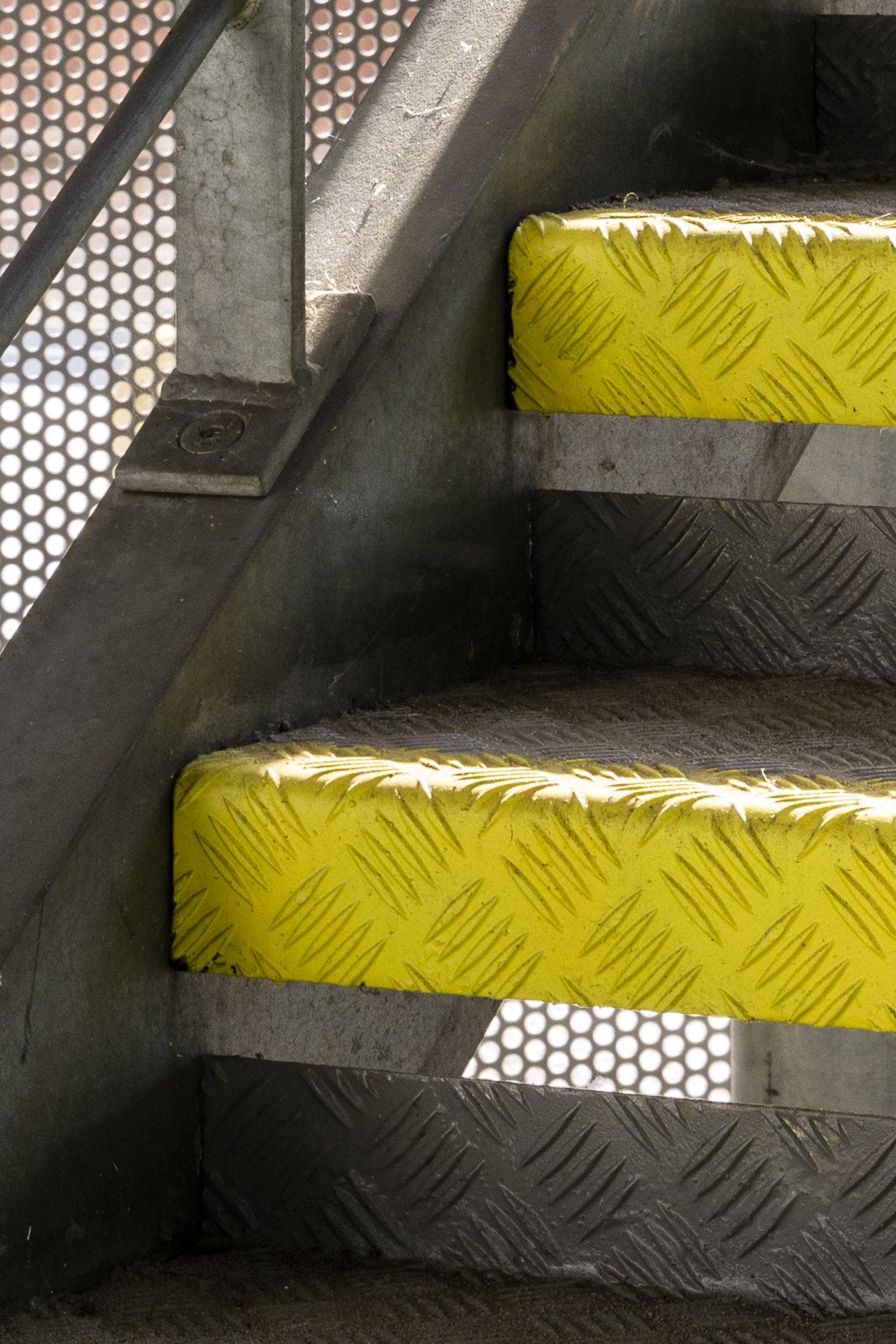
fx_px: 7542
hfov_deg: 6.8
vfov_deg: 9.9
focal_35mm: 202
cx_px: 166
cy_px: -650
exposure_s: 1/20
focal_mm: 41.1
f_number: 9
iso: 100
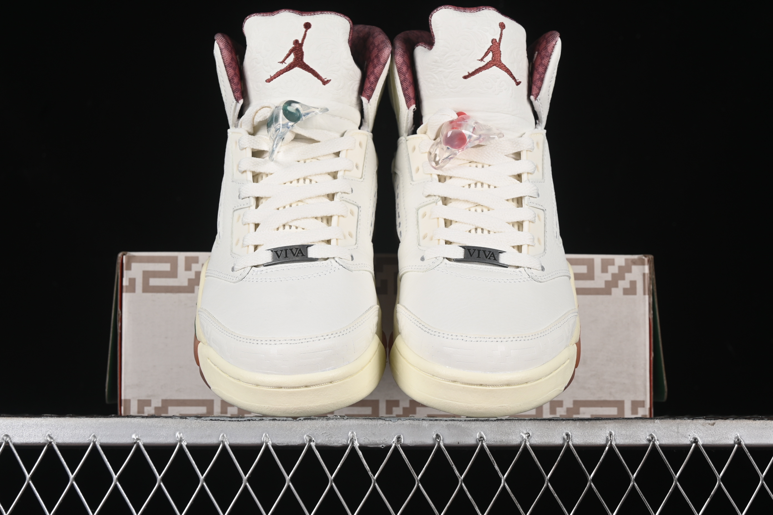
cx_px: 386
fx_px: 1610
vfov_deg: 18.2
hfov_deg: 27.0
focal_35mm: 75
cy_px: 258
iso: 160
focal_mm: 50
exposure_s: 1/80
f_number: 8
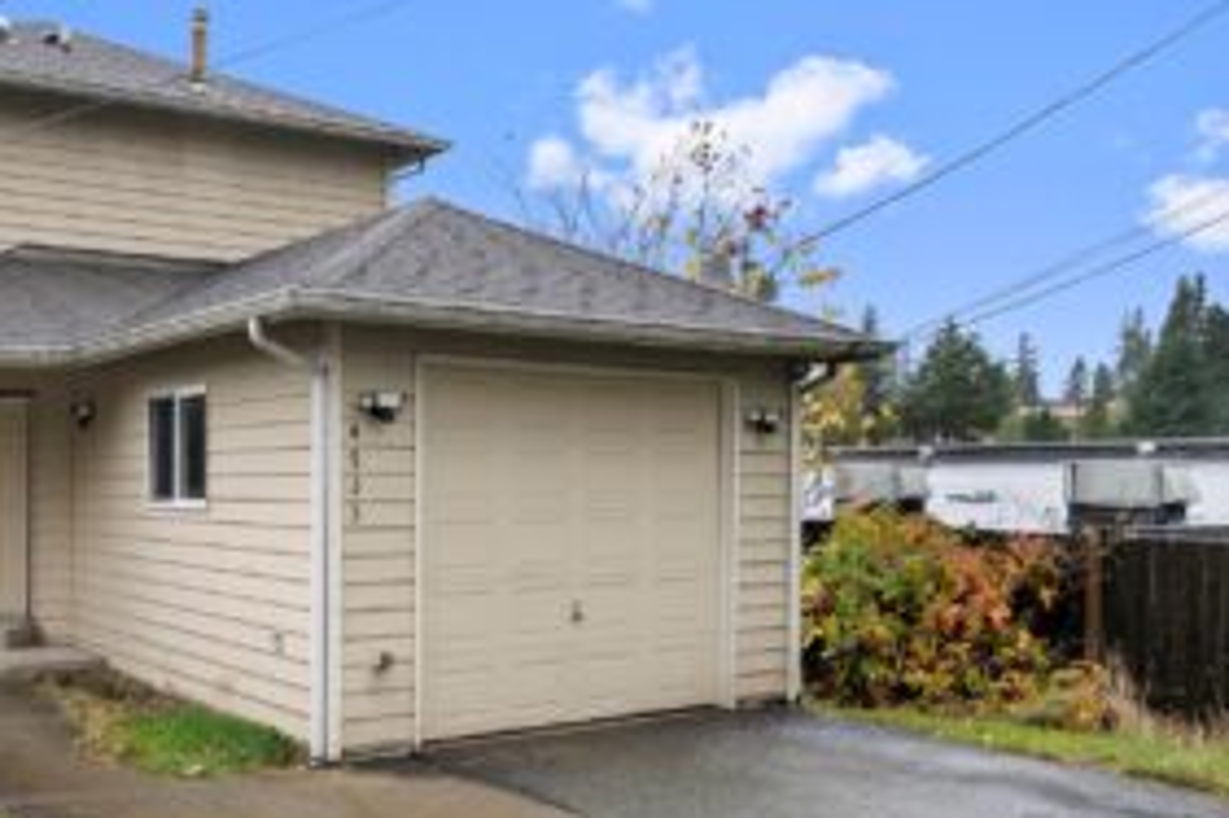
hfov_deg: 50.7
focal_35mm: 37
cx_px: 381
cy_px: 442
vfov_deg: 35.9
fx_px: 1262
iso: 200
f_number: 8
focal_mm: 26
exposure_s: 1/10
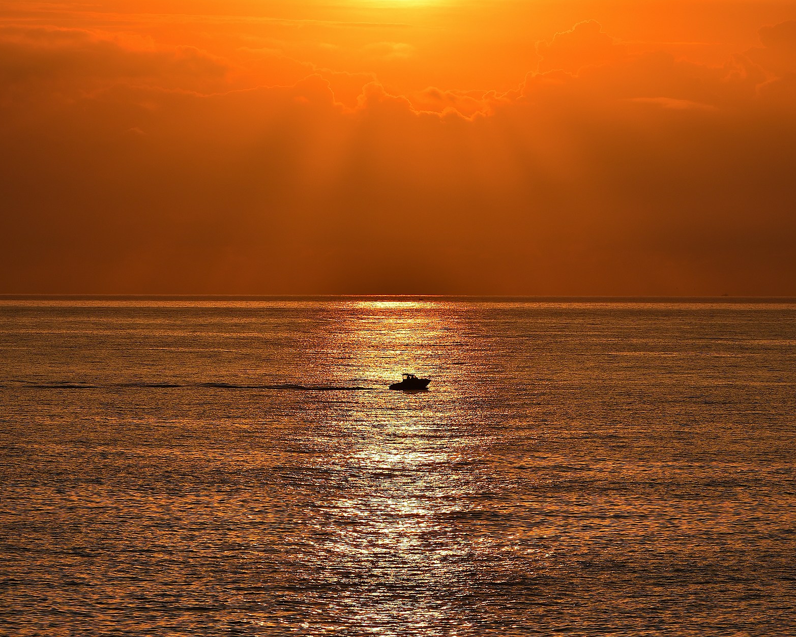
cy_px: 298
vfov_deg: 5.4
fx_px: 6785
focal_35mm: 288
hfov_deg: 6.7
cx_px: 395
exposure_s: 1/400
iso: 100
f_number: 16
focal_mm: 200
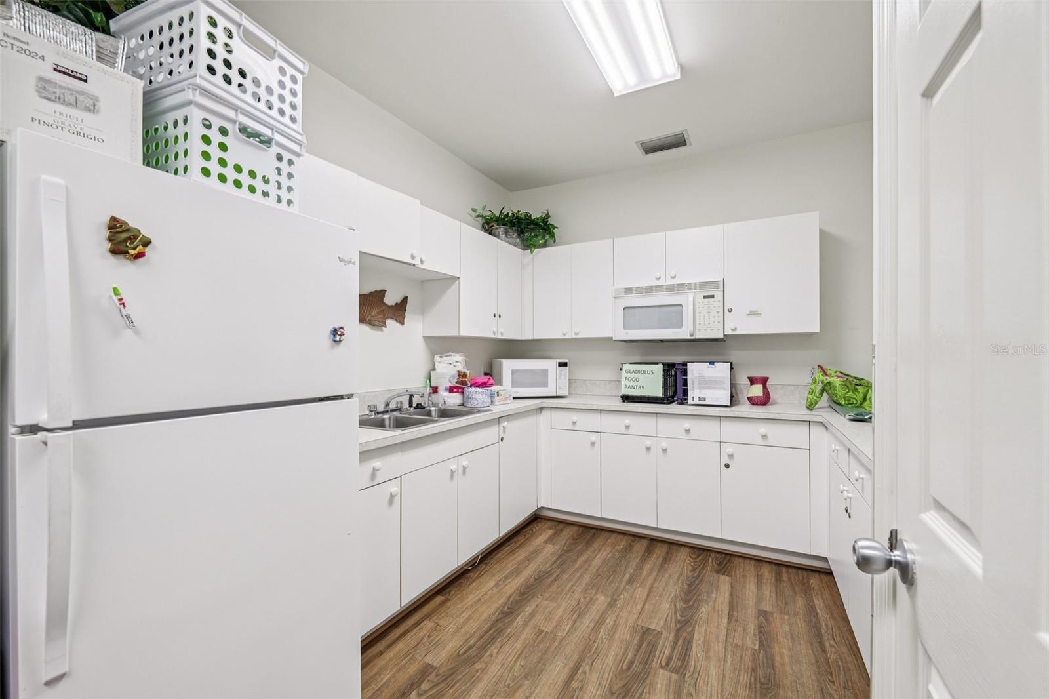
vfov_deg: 81.2
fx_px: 408
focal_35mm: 14
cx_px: 524
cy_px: 350
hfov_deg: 104.3
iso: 400
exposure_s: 1/50
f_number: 8
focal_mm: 14
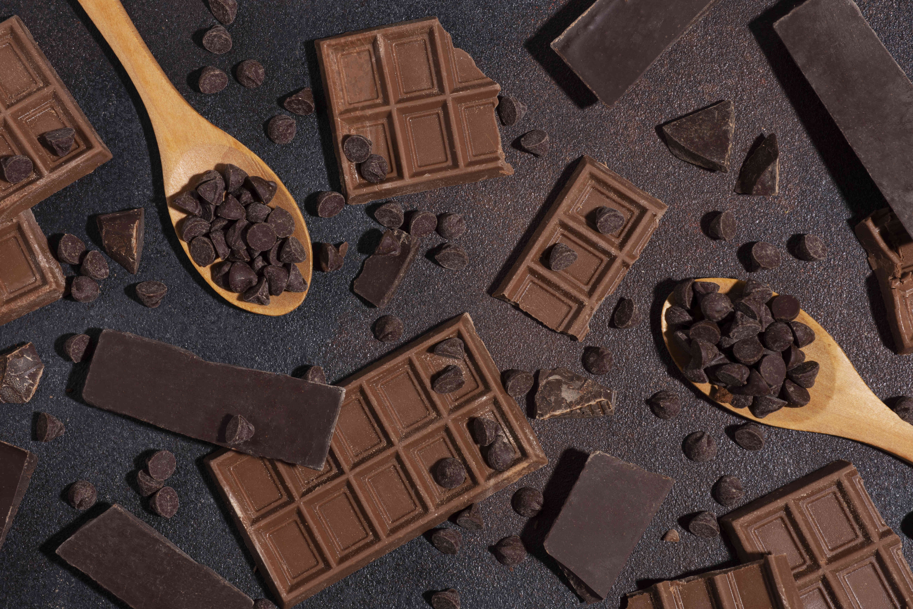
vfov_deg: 12.2
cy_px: 304
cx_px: 456
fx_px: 2853
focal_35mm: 112
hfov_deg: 18.2
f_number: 13
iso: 125
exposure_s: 1/125
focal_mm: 75
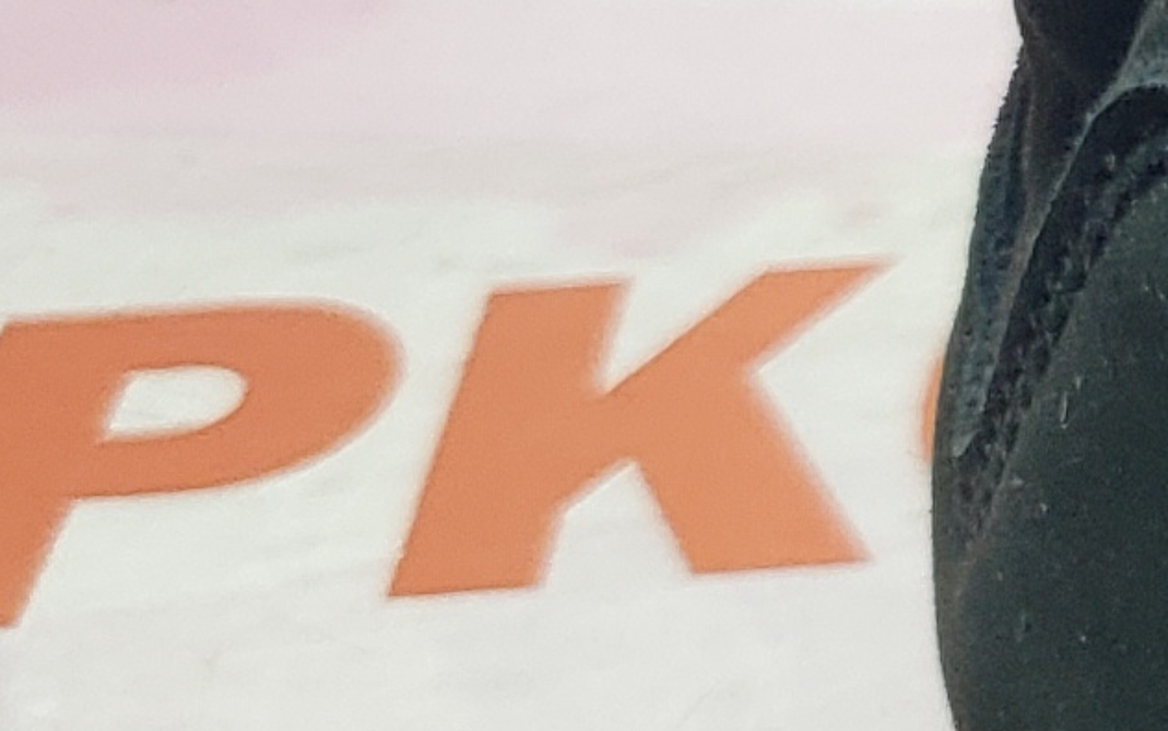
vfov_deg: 7.4
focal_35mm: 176
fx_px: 5605
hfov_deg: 10.2
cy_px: 44
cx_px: 2869
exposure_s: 1/267
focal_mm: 4.3
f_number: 1.5
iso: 50
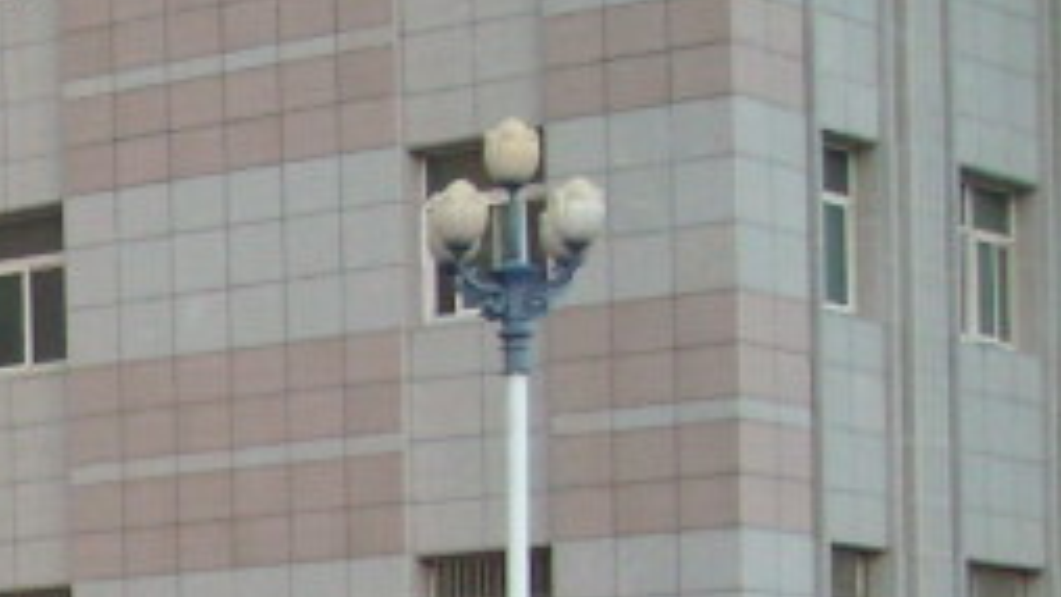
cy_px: 1286
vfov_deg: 7.5
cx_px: -789
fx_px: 4333
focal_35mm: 154
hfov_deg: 12.8
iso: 191
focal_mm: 5.7
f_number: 2.8
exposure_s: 1/60
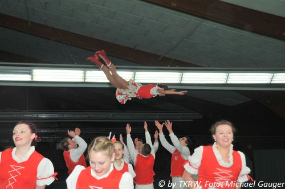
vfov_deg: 23.7
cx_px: 142
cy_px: 94
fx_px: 451
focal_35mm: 57
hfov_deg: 35.1
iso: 400
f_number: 5.6
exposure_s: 1/100
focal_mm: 38
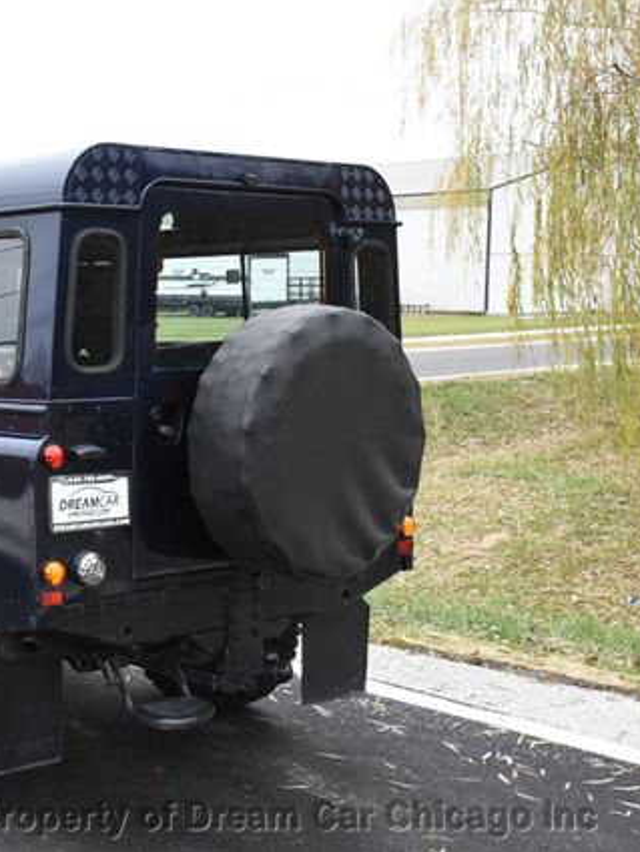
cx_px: 20
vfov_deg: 32.8
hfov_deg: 24.0
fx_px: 1447
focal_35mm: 59
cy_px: 425
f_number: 13
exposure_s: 1/100
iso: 2000
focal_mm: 27
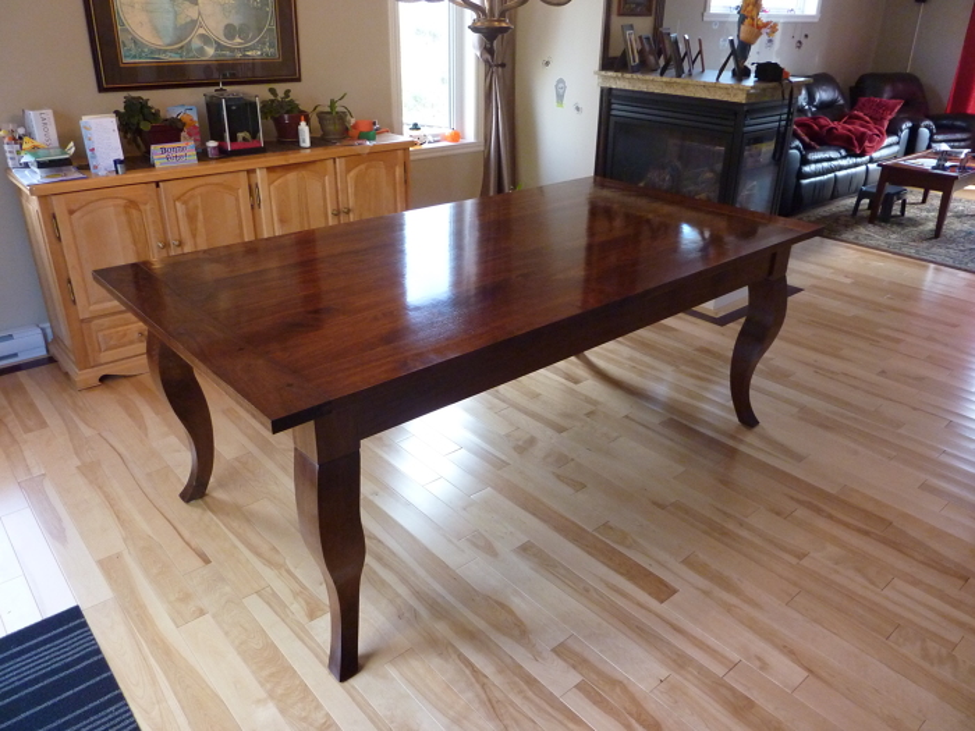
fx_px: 704
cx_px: 488
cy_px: 366
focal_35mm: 25
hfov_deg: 69.4
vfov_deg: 54.9
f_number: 3.3
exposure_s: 1/25
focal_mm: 4.1
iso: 400
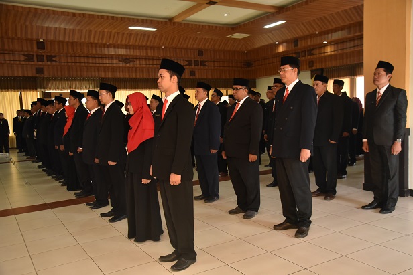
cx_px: 206
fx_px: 390
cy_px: 138
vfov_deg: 38.9
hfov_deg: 55.8
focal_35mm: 34
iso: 3200
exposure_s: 1/60
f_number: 5.6
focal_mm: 34
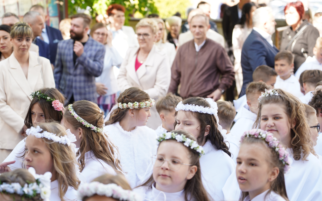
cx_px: 161
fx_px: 948
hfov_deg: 19.3
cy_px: 100
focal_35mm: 108
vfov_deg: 12.1
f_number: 4.5
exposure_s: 1/100
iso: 160
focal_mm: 105
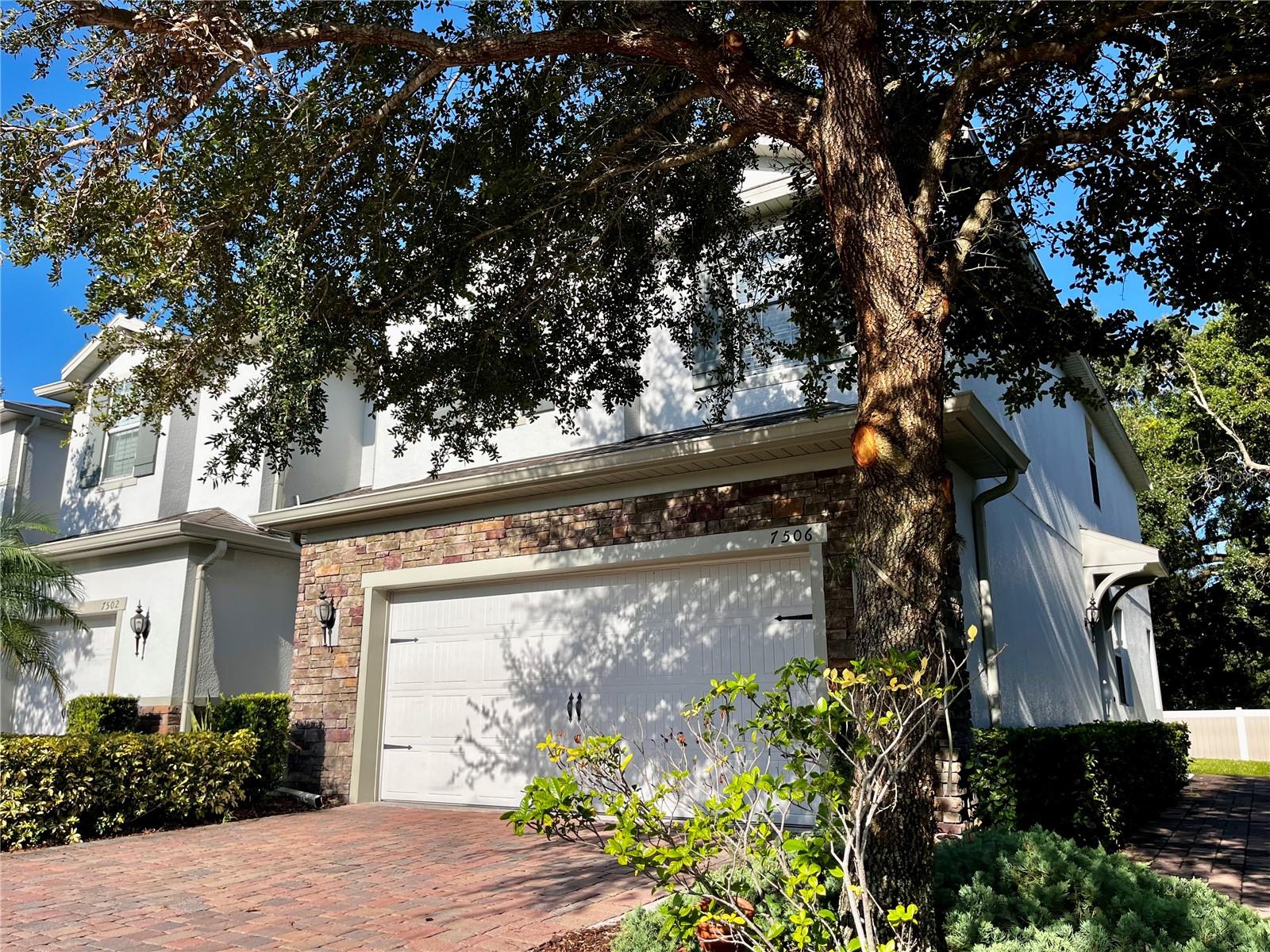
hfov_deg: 67.3
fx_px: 954
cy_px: 476
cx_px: 635
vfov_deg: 53.1
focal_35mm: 26
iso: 50
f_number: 1.6
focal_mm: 5.1
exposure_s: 1/2268
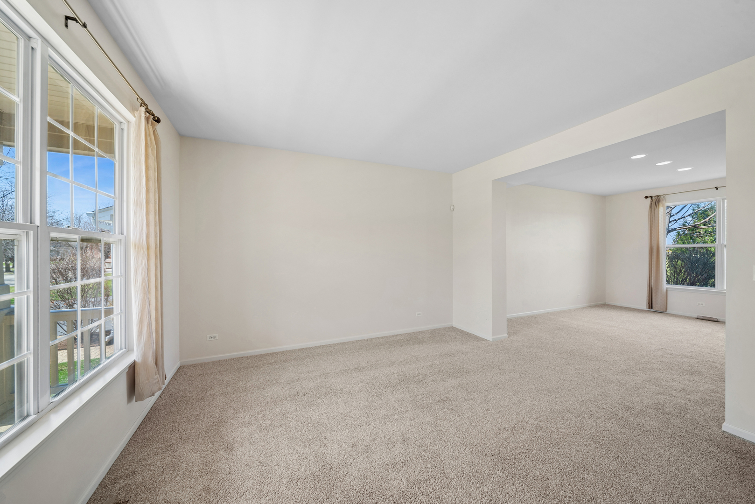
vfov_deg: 77.4
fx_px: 315
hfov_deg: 100.4
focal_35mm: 15
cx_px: 378
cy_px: 252
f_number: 8
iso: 400
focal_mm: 15
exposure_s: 1/25
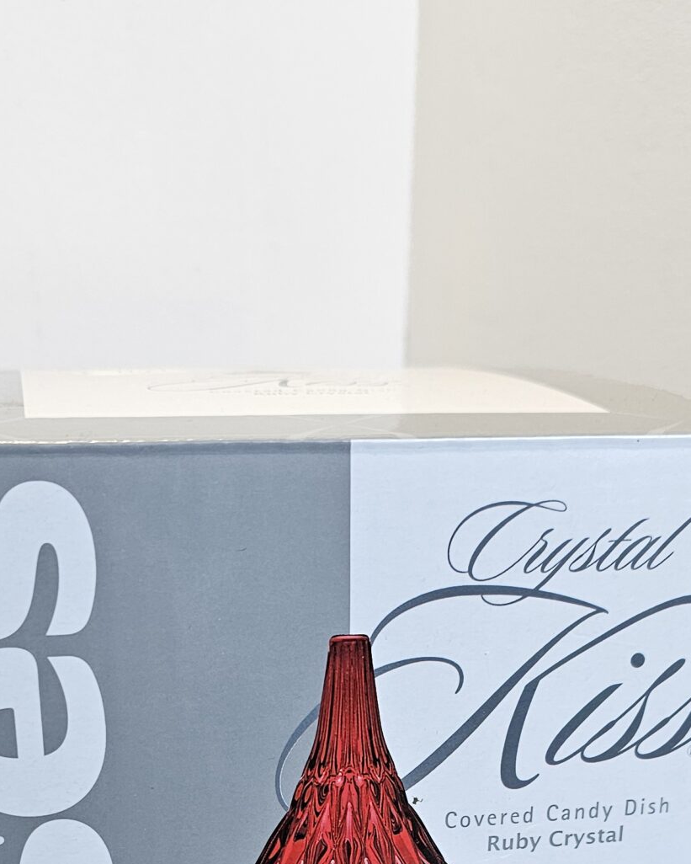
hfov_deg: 27.1
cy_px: 930
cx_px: 334
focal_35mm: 56
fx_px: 1431
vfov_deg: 30.4
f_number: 1.7
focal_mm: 6.3
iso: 125
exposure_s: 1/120
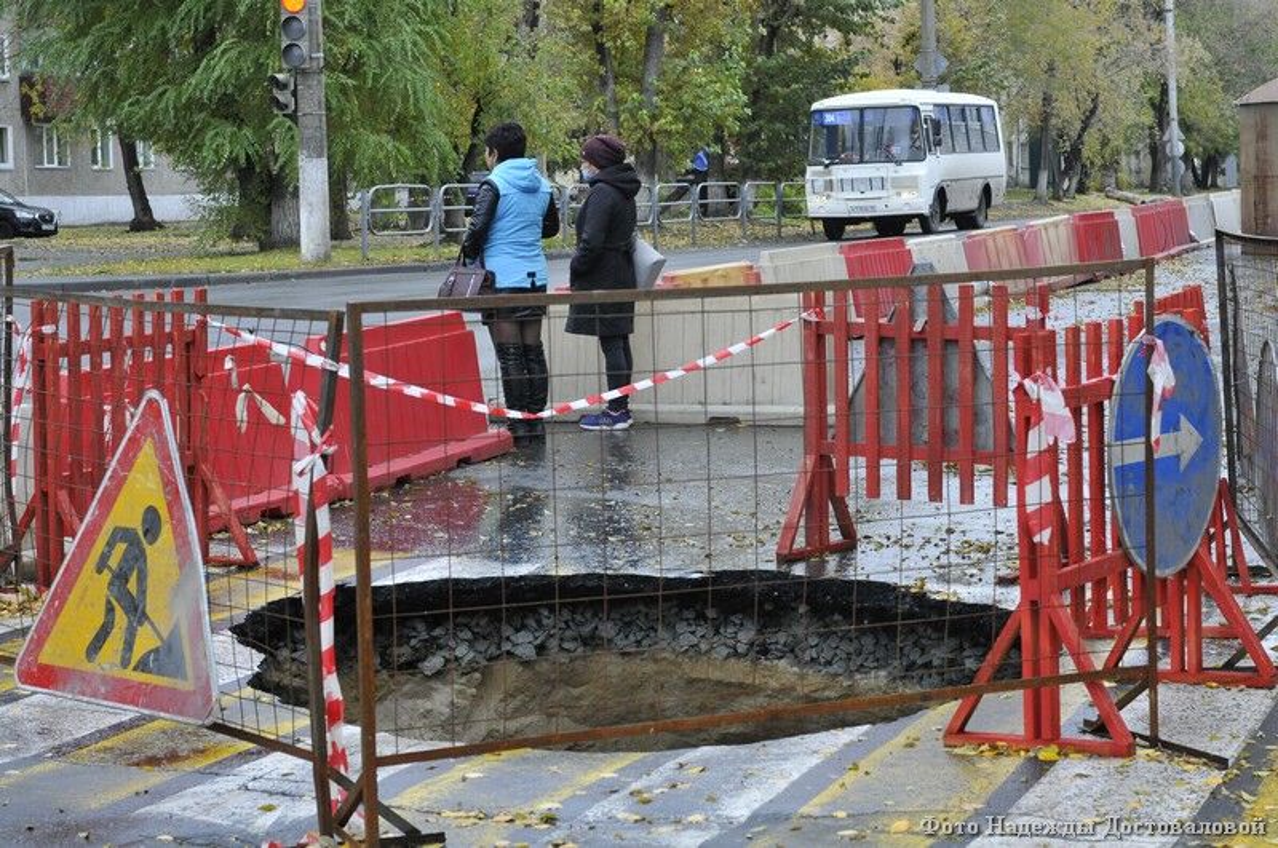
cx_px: 639
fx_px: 2659
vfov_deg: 18.1
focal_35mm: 75
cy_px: 424
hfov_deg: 27.0
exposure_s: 1/250
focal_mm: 50
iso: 800
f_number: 7.1
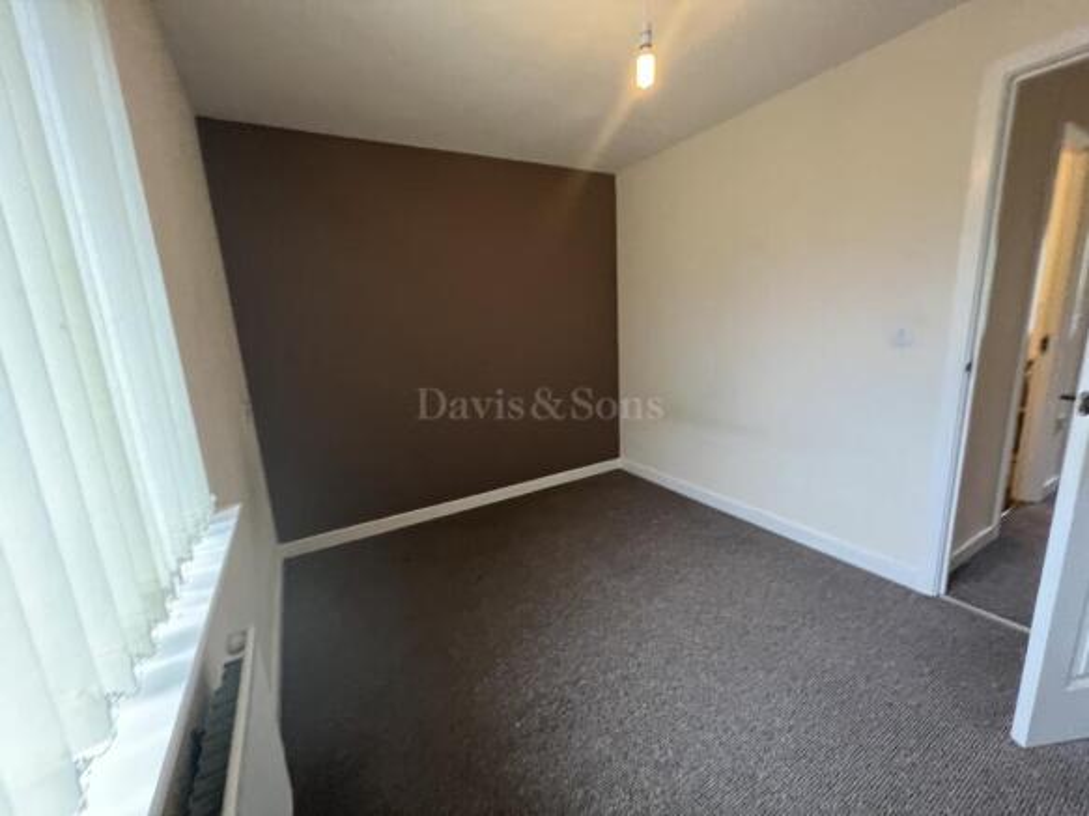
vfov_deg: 89.9
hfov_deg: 106.2
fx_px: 409
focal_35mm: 13
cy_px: 408
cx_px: 544
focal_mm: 1.57
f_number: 1.8
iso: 640
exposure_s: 1/50
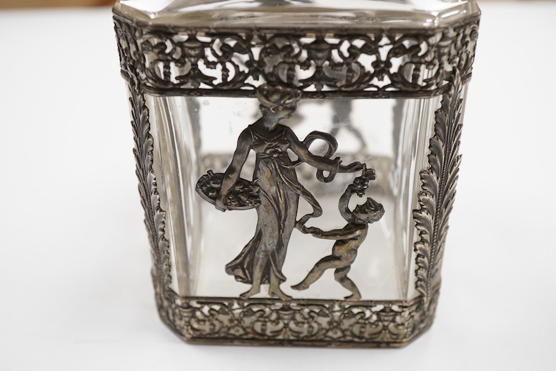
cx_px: 278
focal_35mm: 45
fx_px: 695
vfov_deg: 29.9
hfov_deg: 43.6
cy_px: 186
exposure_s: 1/125
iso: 1250
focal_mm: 30
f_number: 9
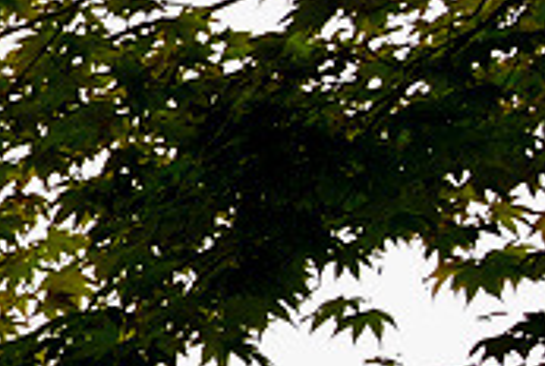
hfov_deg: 5.7
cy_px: 1013
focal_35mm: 340
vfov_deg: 4.0
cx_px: -1005
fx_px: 5156
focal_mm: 34
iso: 160
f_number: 6.3
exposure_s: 1/60
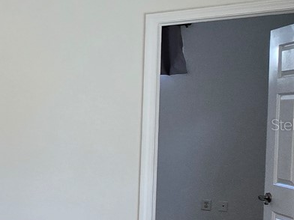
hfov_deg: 21.0
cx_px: -258
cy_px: 124
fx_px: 450
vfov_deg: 27.5
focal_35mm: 53
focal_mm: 2.2
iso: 100
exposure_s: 1/60
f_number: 2.2
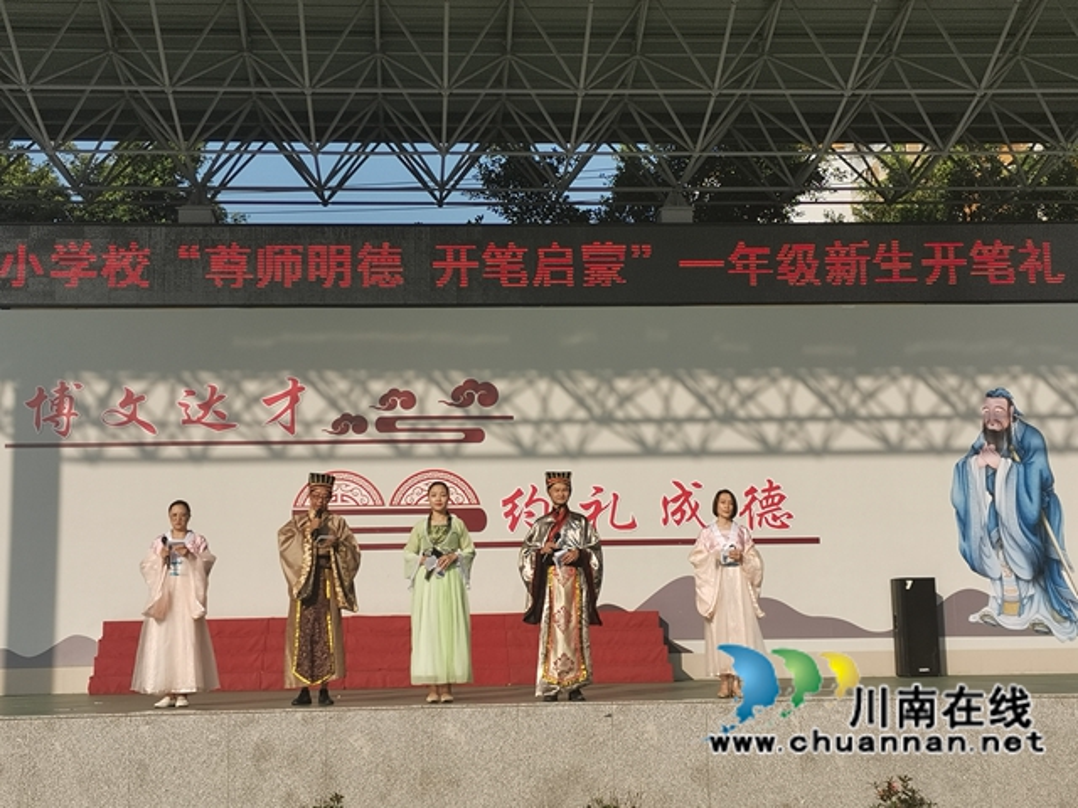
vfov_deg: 28.0
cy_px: 404
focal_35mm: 52
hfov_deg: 36.8
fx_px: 1619
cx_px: 539
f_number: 1.8
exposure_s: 1/1733
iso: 50
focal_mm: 4.75
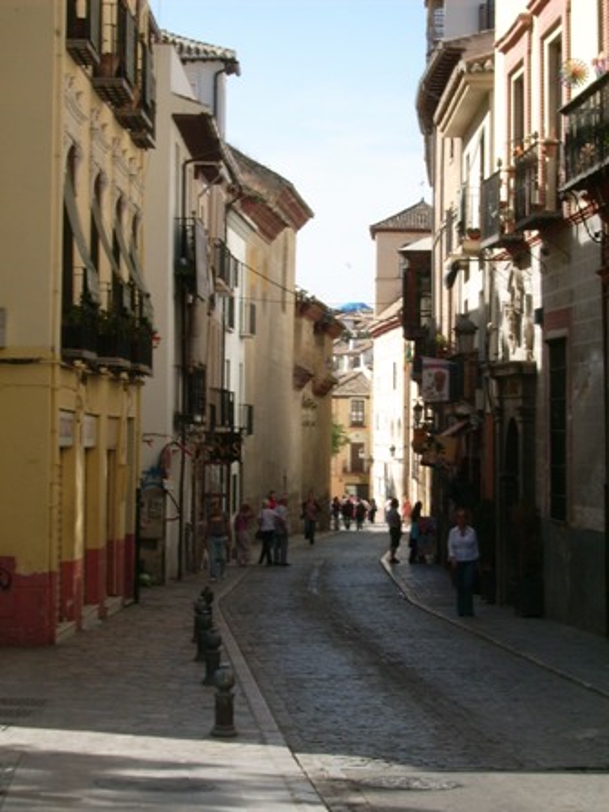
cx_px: 304
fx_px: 2416
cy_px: 406
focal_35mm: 103
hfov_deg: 14.4
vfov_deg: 19.1
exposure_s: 1/92
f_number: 10.1
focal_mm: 17.14
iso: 50
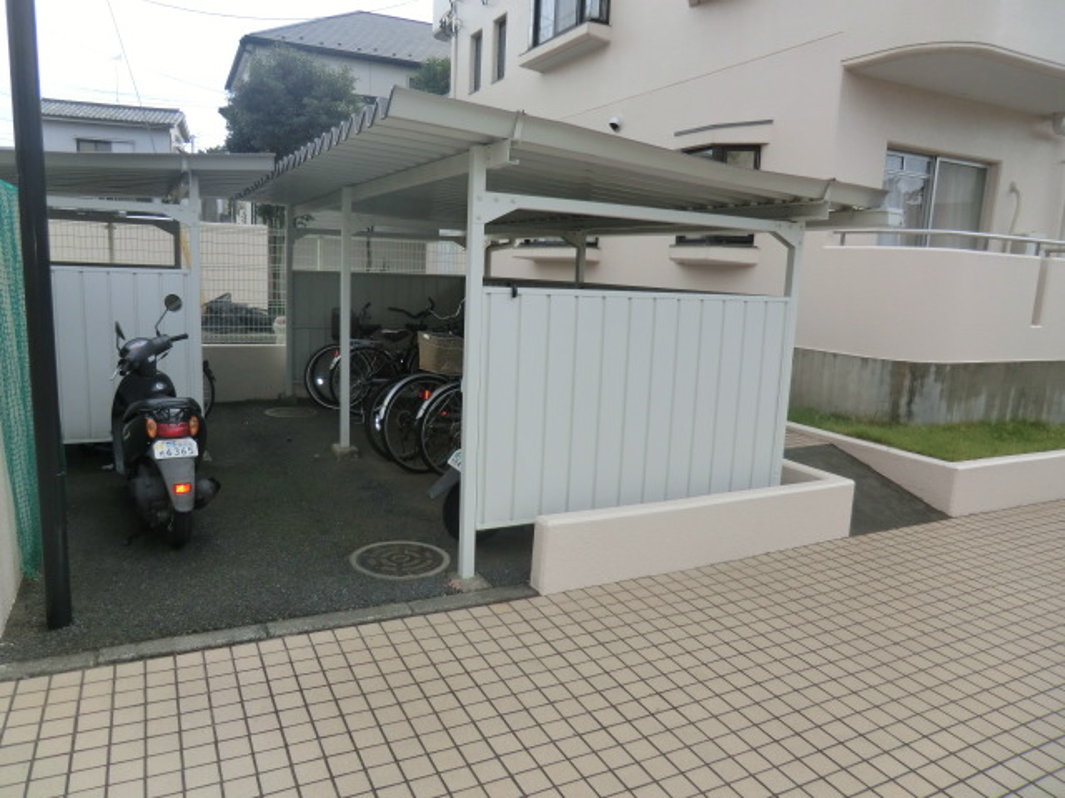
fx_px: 738
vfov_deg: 56.8
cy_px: 399
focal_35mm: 24
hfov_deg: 71.6
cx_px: 532
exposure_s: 1/500
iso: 80
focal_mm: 4.3
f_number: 3.2
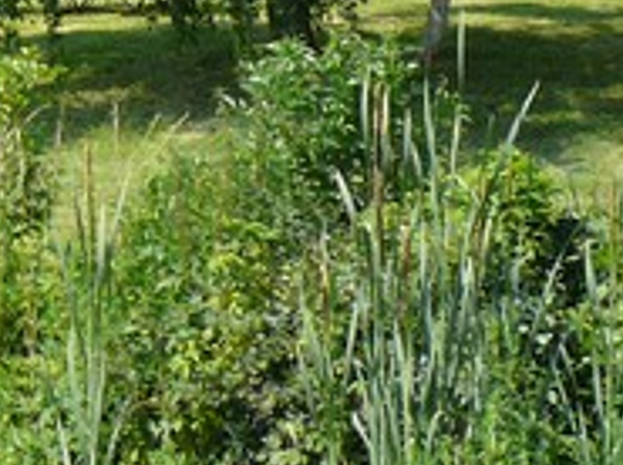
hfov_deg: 7.1
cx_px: -478
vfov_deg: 5.4
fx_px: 4904
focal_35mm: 273
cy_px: -202
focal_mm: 10.3
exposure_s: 1/320
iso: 100
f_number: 4.1
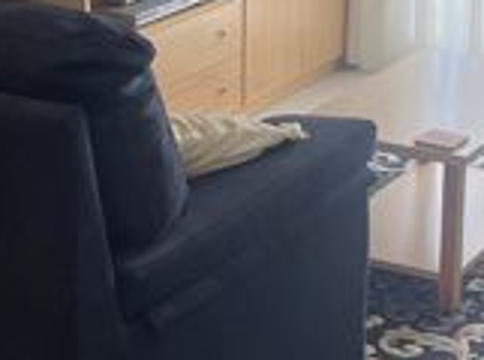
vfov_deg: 12.7
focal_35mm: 114
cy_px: -48
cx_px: 368
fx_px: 1590
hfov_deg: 17.2
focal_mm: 4.2
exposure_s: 1/100
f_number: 1.6
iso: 80
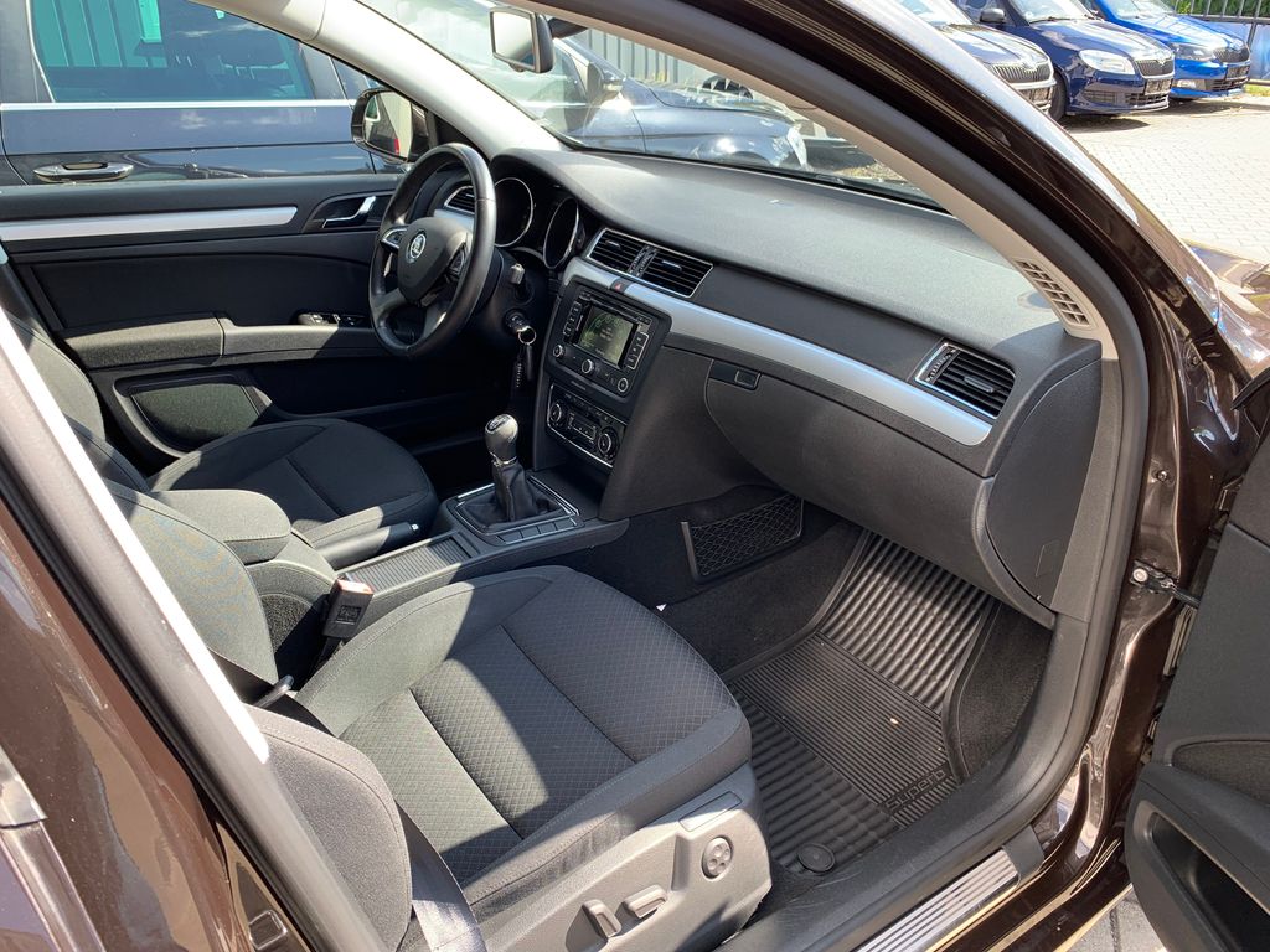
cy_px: 476
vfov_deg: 53.1
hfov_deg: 67.3
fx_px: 954
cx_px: 635
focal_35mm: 26
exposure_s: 1/145
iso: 25
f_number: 1.8
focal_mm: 4.25
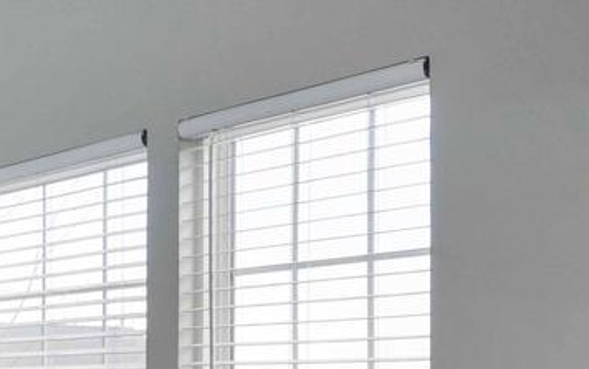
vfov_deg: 15.6
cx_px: -427
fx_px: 1317
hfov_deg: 19.7
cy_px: 386
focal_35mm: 82
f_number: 5
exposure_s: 1/1000
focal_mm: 14
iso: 1000
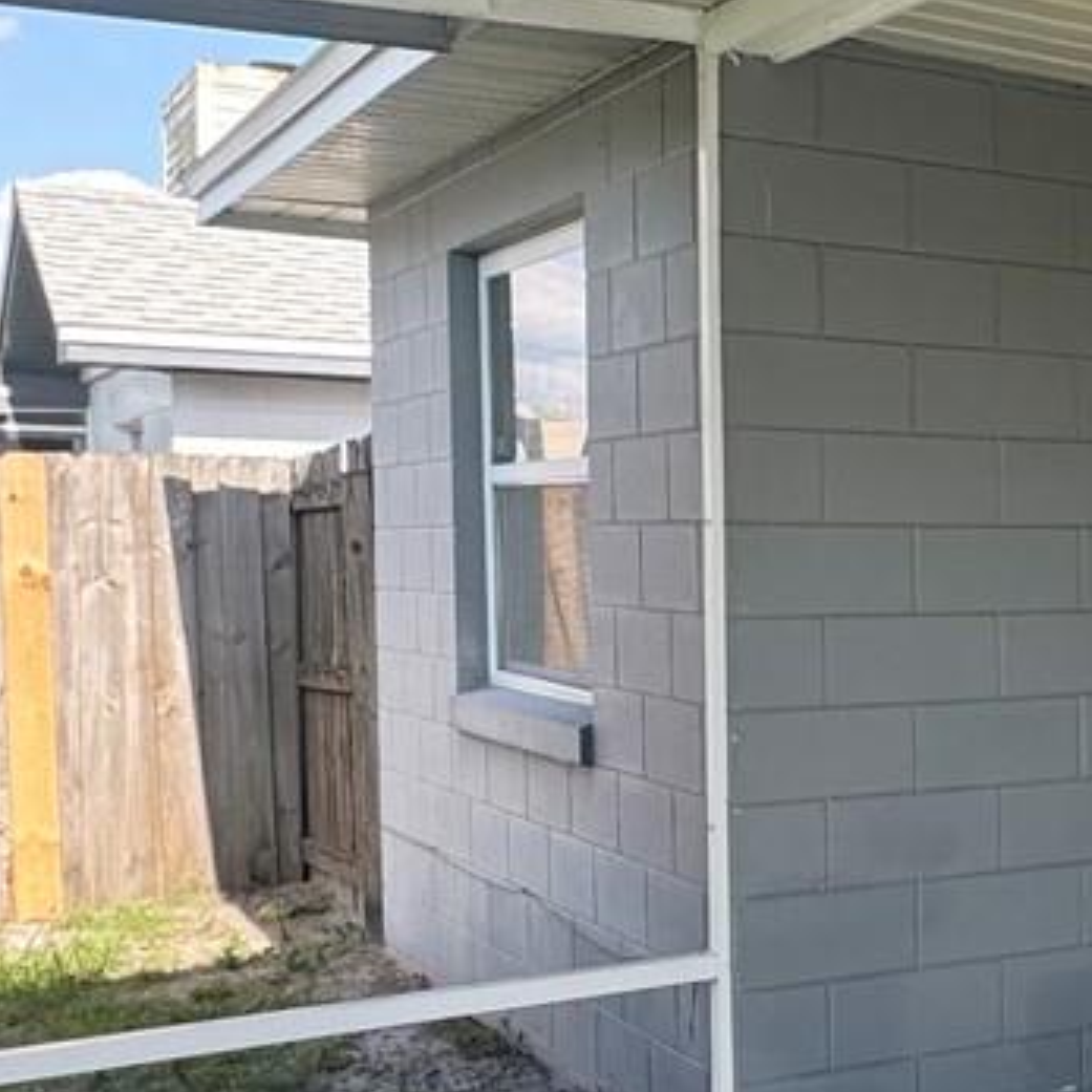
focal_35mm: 57
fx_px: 2034
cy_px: 645
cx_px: 1605
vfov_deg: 30.0
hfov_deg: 24.1
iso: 40
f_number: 2.2
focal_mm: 2.22
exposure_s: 1/264
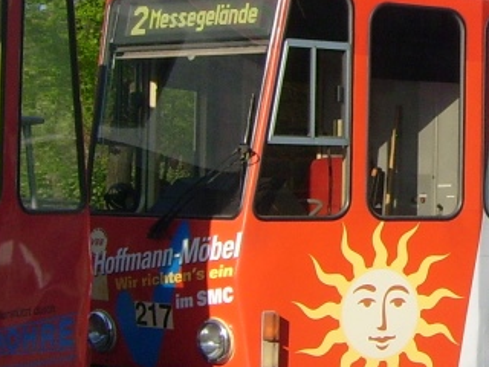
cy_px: 92
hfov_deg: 16.8
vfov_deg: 13.2
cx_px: 597
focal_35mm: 112
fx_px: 1582
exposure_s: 1/324
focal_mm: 5.95
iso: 50
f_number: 5.8
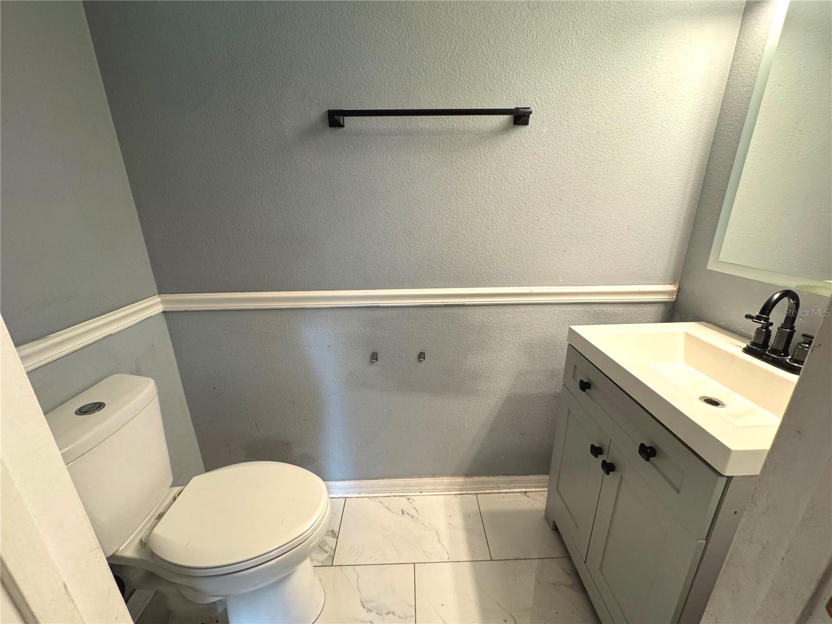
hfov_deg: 102.1
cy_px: 312
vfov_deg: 85.7
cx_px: 416
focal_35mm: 14
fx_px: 336
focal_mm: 2.22
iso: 250
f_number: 2.2
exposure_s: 1/60
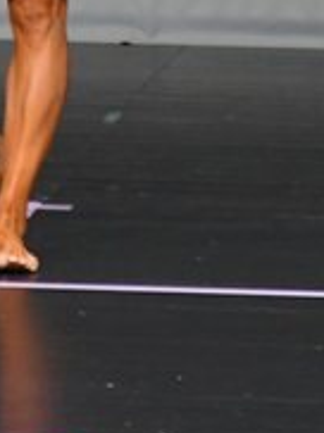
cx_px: 113
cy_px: -157
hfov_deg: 1.1
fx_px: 17663
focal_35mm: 1412
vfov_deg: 1.4
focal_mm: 230
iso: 4000
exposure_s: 1/400
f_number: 5.6
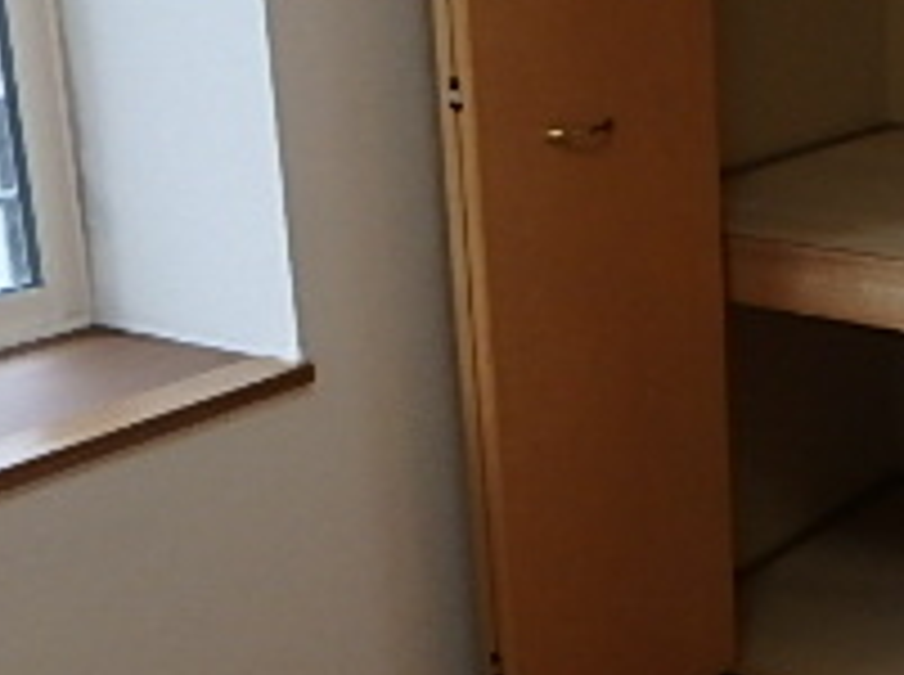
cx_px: 1295
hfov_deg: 23.9
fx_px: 1747
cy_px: 256
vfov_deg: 21.8
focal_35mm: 67
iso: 250
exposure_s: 1/30
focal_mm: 3.7
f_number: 3.5
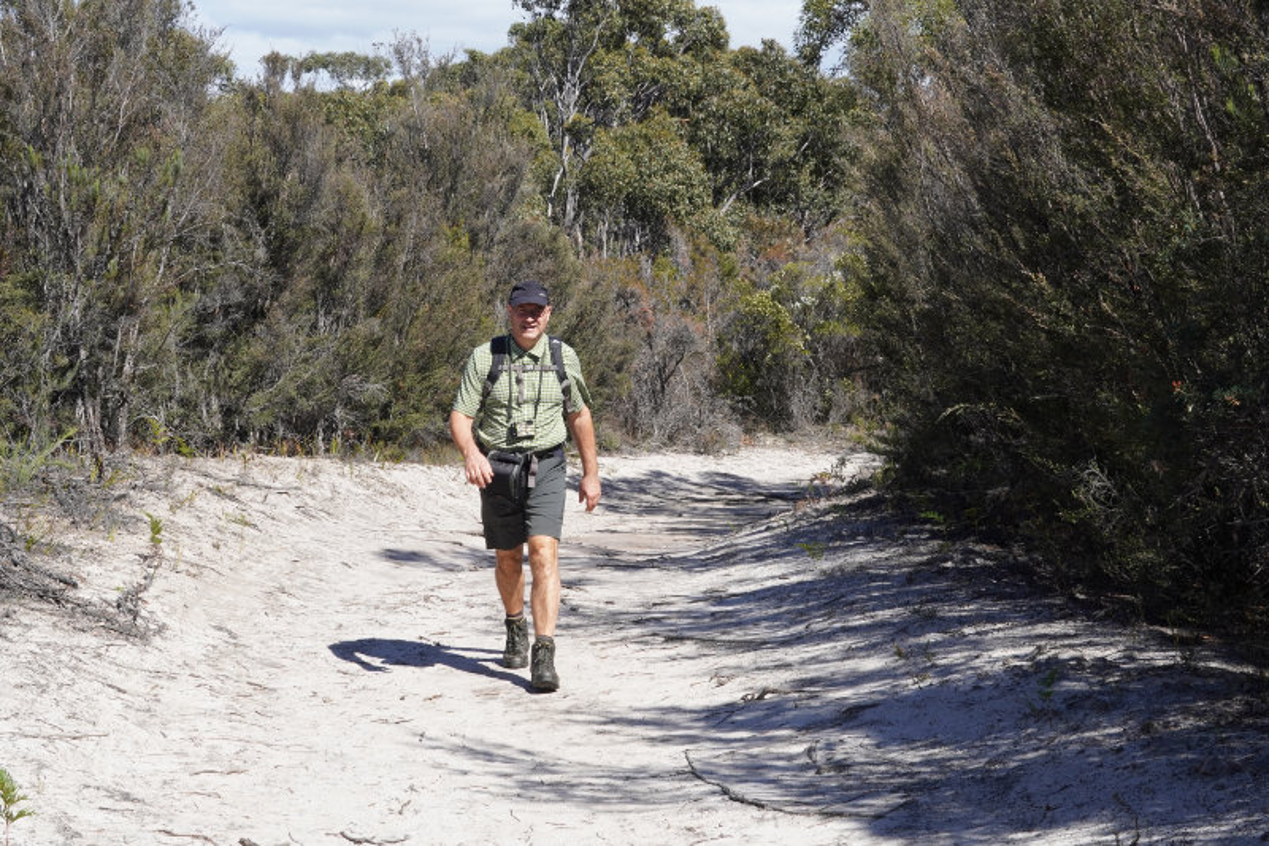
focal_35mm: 66
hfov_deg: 30.5
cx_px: 634
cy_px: 423
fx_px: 2326
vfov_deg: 20.6
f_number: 13
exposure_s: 1/200
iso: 250
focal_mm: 44
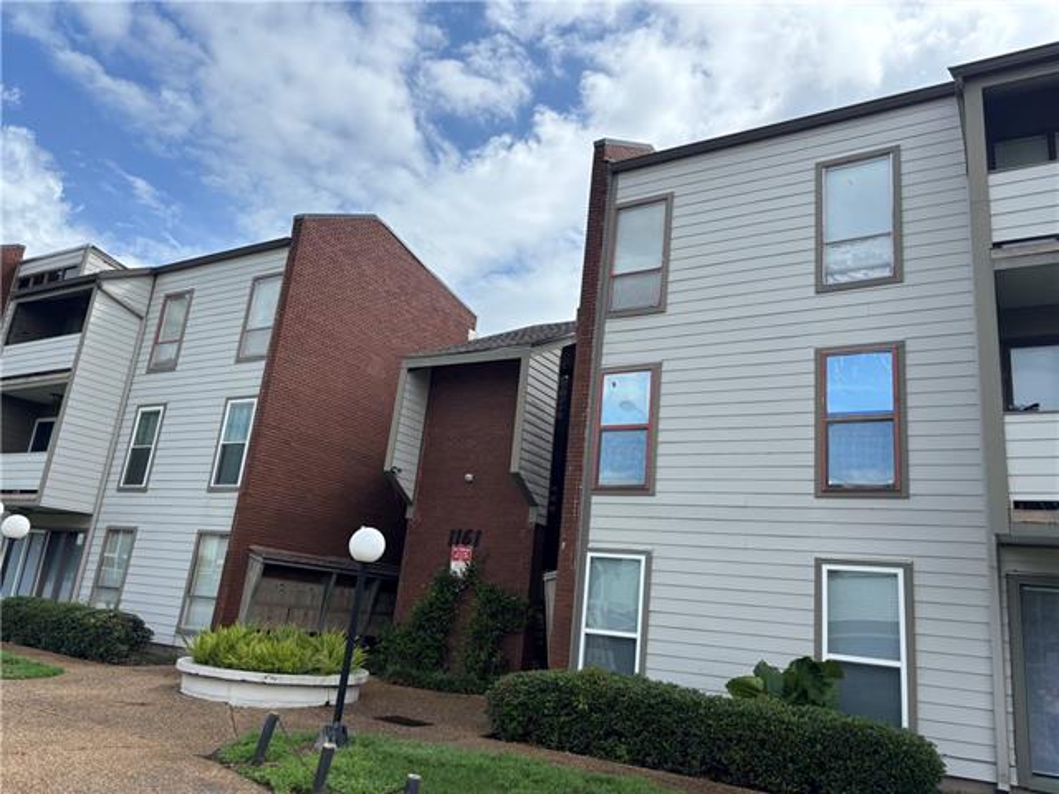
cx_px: 530
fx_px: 795
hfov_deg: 67.3
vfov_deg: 53.1
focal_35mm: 26
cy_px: 397
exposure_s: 1/4082
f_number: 1.6
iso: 50
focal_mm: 5.96
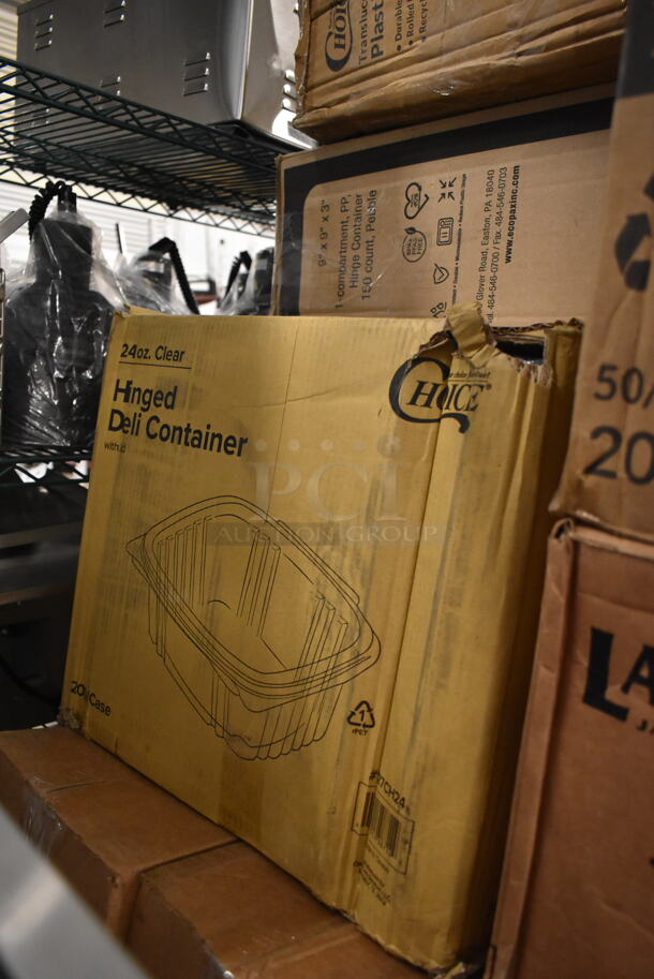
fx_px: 735
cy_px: 490
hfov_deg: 48.0
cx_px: 327
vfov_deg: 67.3
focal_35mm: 27
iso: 2800
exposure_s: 1/125
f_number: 3.5
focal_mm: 18
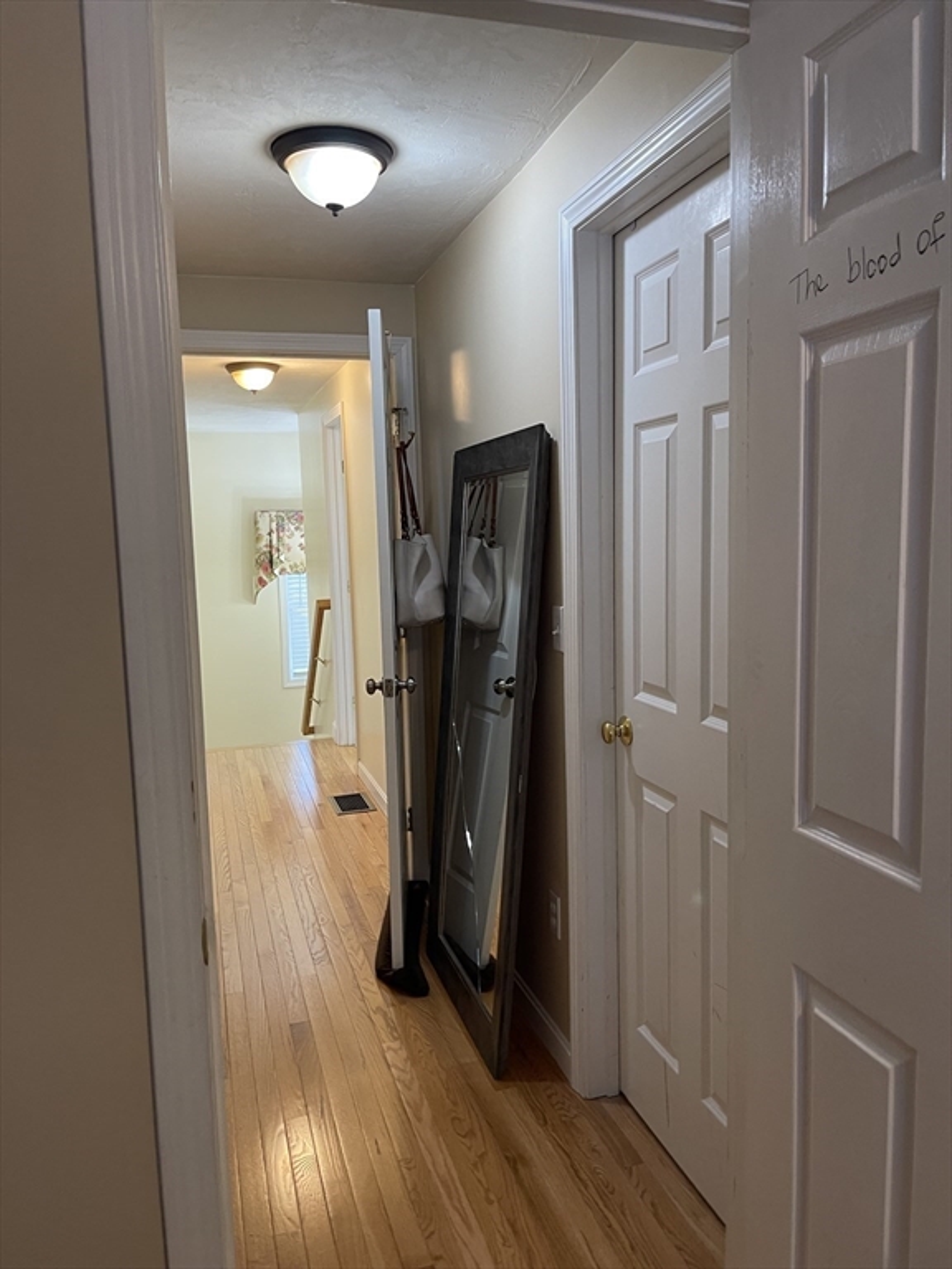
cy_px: 634
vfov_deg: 69.4
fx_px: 917
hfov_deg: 54.9
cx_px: 476
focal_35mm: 25
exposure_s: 1/60
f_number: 1.6
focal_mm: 5.1
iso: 125
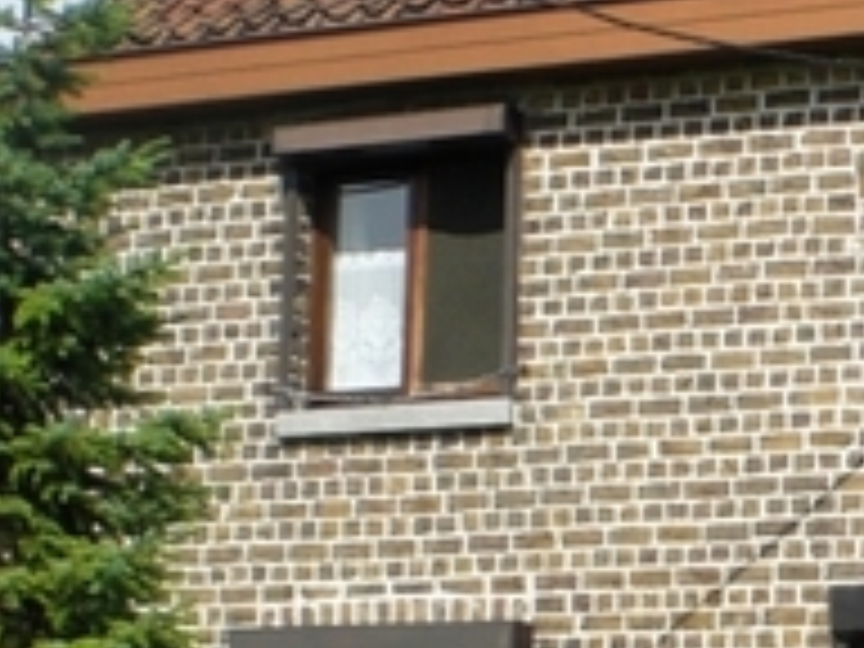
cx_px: 1152
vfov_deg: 12.4
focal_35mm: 119
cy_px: 504
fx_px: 2970
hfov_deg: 15.7
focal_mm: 6.3
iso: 50
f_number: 4.4
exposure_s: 1/400
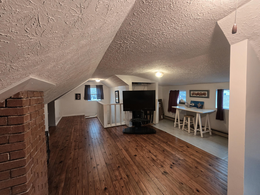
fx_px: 98
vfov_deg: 89.9
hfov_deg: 106.2
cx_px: 130
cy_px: 98
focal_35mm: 13
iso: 500
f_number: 2.2
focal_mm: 2.2
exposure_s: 1/60.2
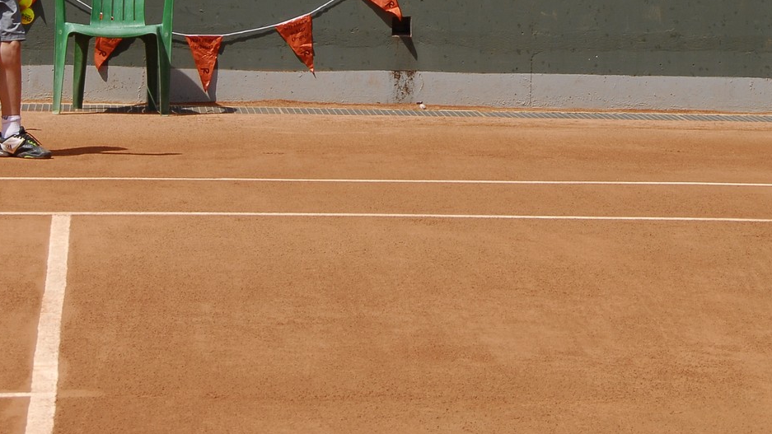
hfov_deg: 11.8
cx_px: 432
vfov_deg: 6.6
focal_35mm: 182
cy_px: -90
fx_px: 3725
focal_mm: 56
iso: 200
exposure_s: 1/640
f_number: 7.1
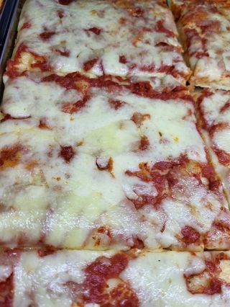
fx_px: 230
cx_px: 115
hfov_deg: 53.1
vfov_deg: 67.3
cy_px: 154
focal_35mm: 26
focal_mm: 5.4
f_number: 1.8
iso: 50
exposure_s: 1/100
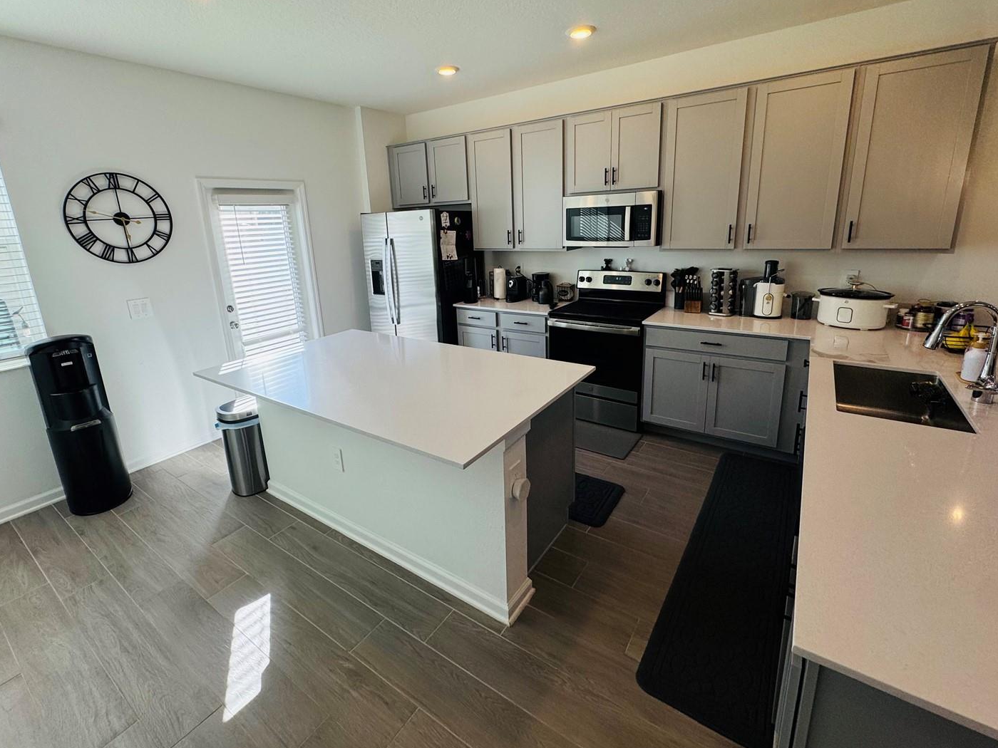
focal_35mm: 16
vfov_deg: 77.8
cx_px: 486
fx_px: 461
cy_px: 331
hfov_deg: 94.5
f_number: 2.2
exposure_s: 1/284
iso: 40
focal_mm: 2.22
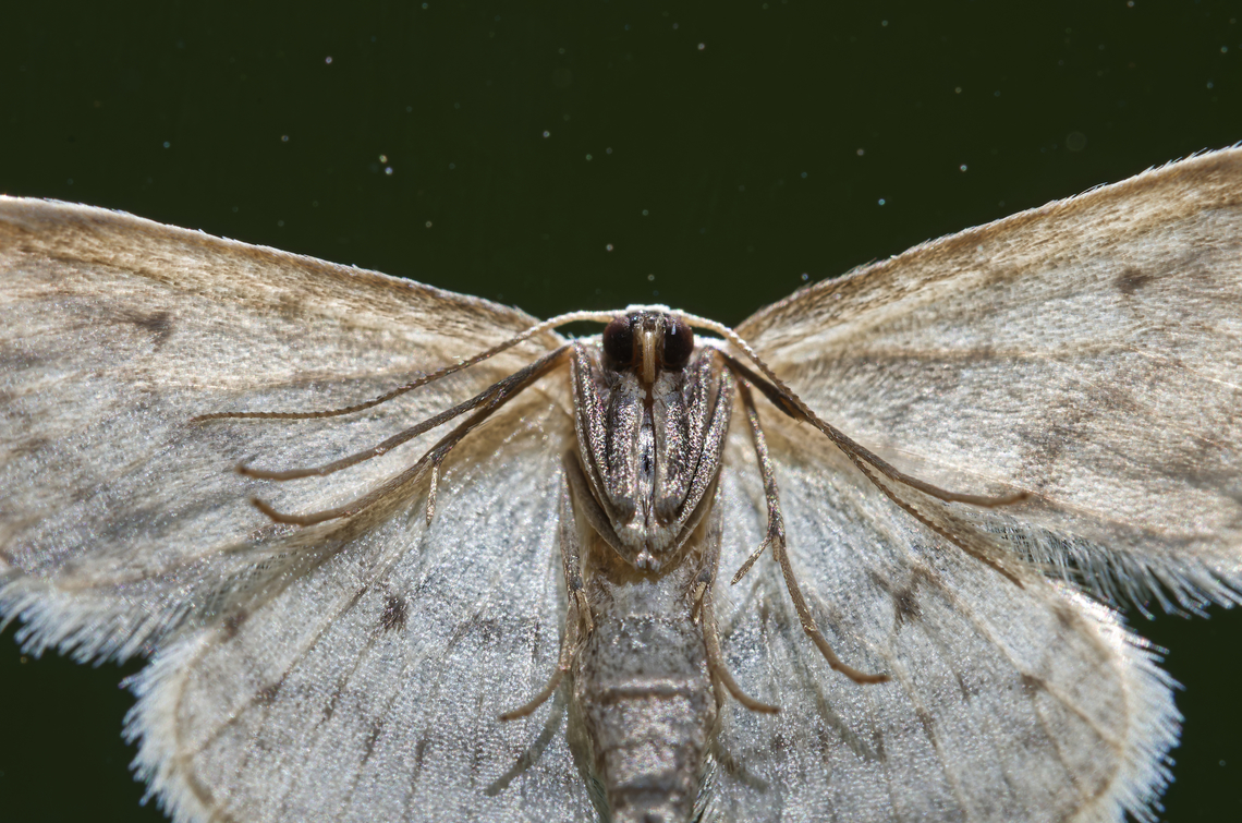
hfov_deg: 9.2
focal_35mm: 225
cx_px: 621
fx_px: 7746
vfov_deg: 6.1
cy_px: 412
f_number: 11
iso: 450
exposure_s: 1/100
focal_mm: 150
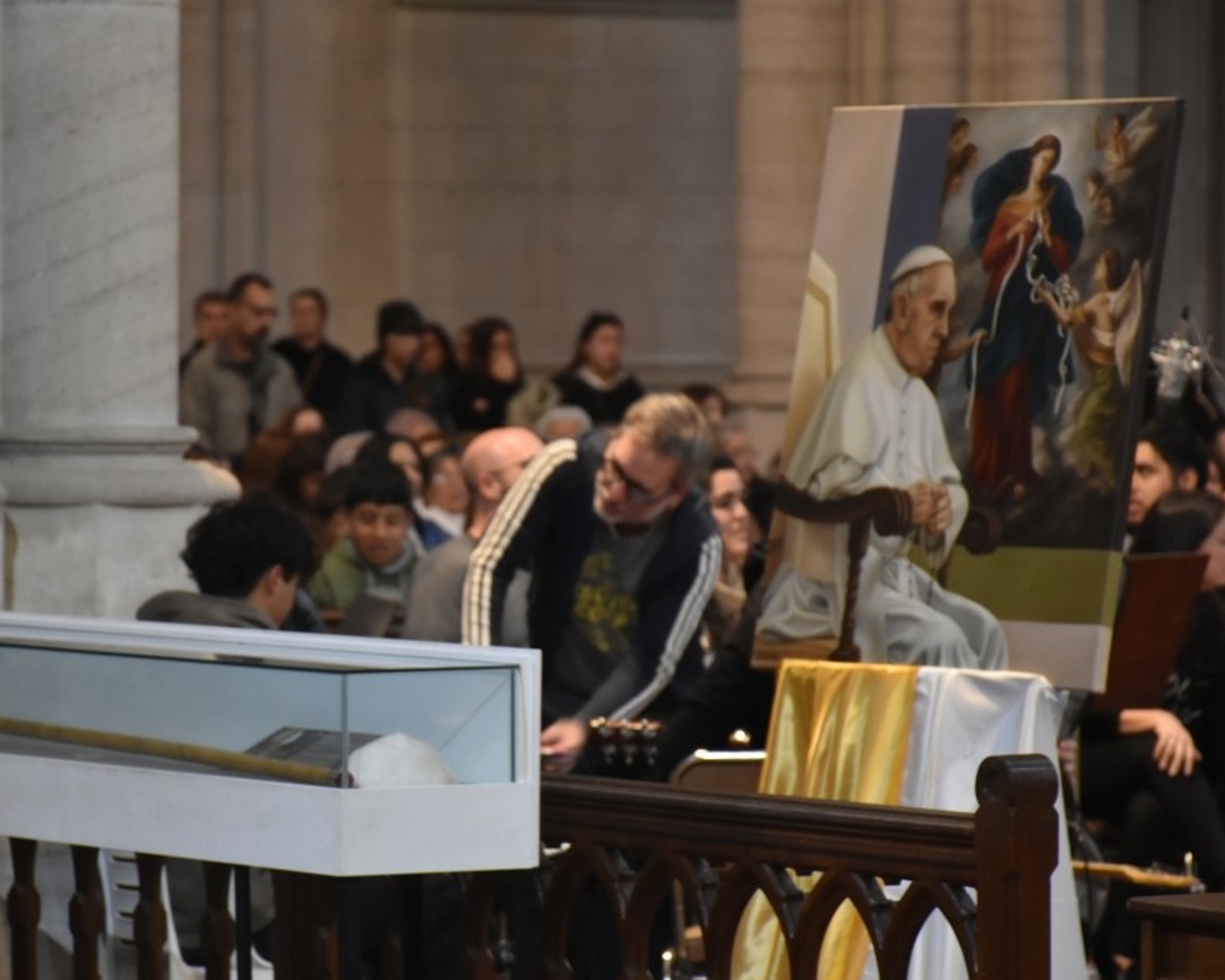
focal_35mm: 205
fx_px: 7430
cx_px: 490
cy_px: 525
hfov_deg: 9.4
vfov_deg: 7.5
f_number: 5.6
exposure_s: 1/15
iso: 1600
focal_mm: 112
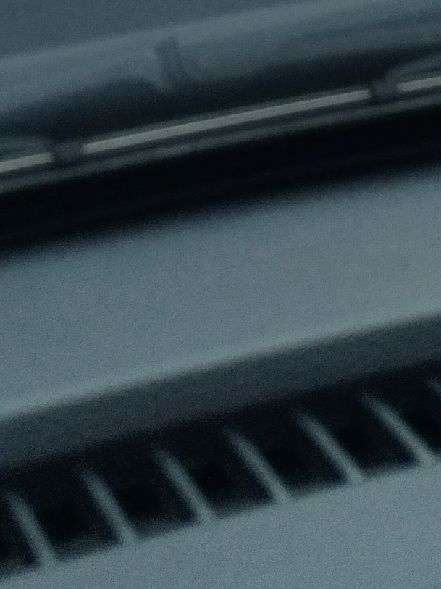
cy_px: -522
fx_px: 2176
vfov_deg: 13.6
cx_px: 167
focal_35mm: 128
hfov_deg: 11.6
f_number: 1.8
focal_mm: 4.75
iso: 100
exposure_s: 1/252
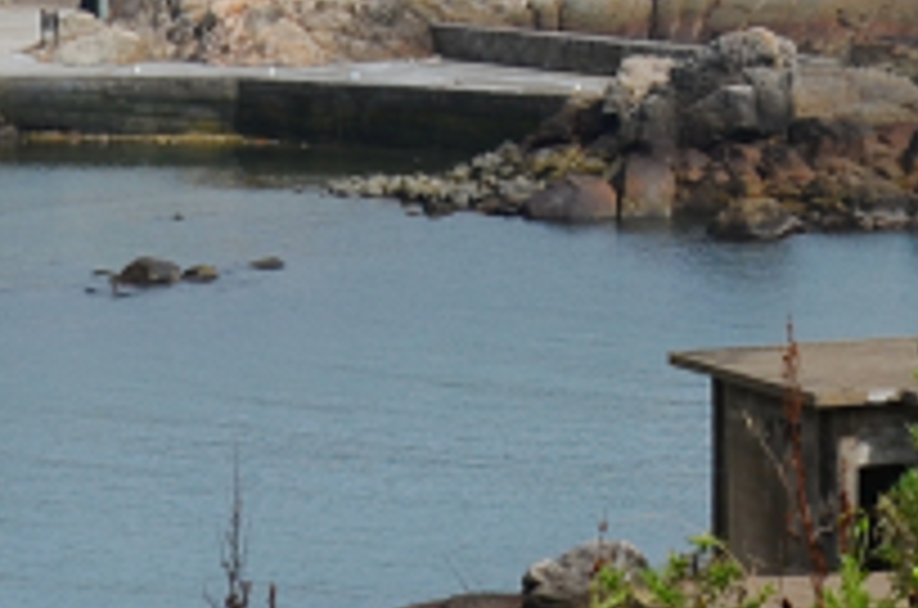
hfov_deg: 8.5
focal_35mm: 241
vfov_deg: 5.6
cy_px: -306
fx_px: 6131
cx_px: 1062
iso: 100
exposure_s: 1/320
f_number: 8
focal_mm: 32
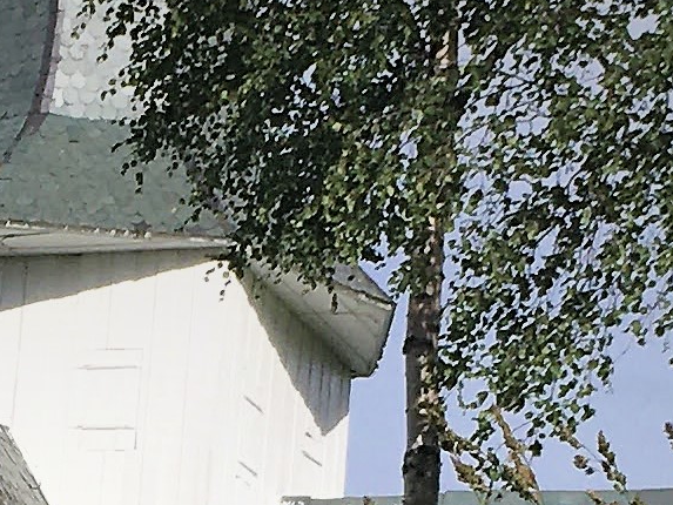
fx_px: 2975
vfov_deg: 9.4
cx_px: 57
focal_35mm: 153
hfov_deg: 12.8
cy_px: 792
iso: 25
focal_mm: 4.15
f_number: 2.2
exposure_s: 1/2564
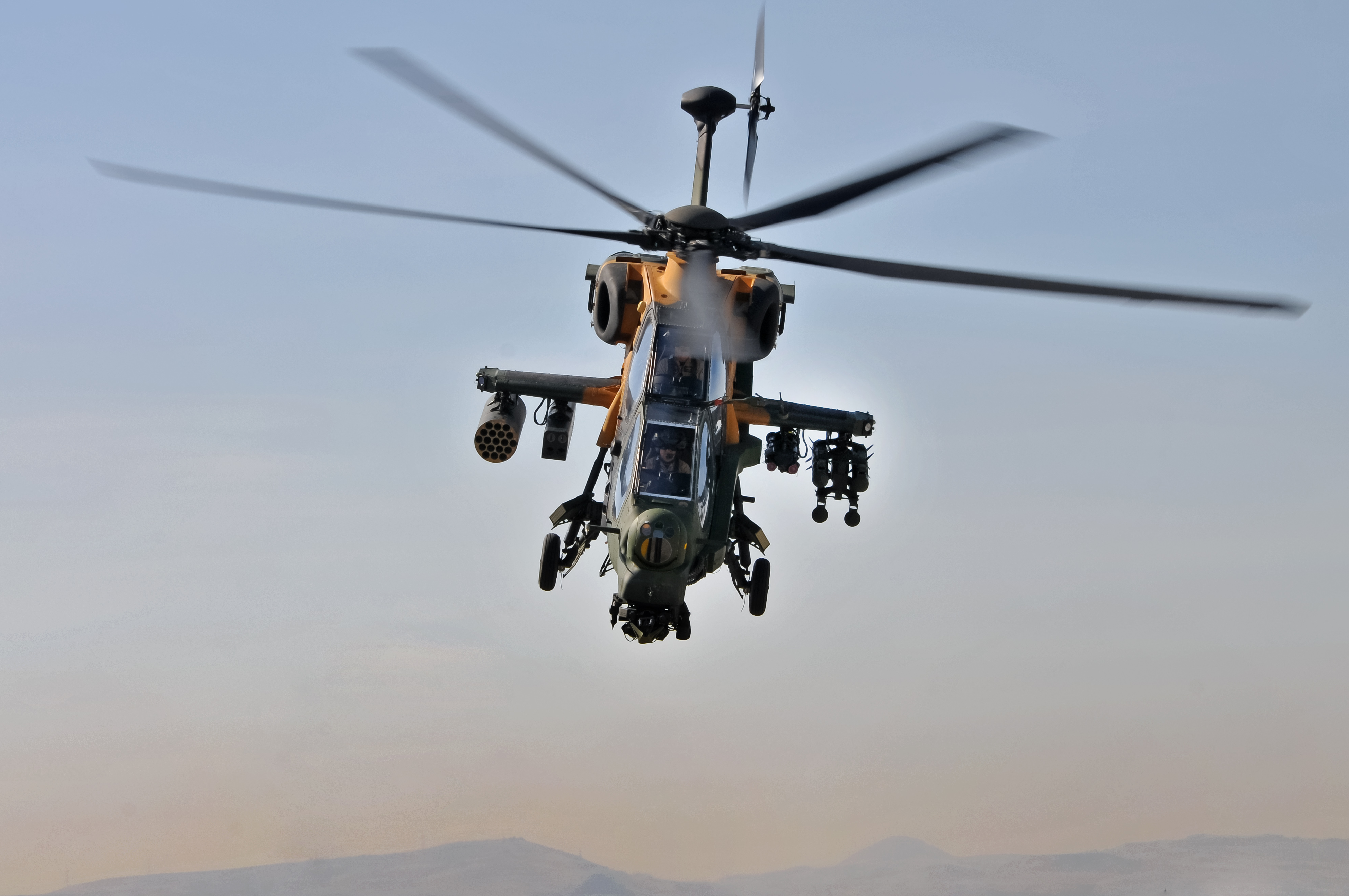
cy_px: 421
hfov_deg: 13.8
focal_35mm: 149
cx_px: 640
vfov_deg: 9.2
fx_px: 5577
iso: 200
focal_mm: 92
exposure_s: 1/320
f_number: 10
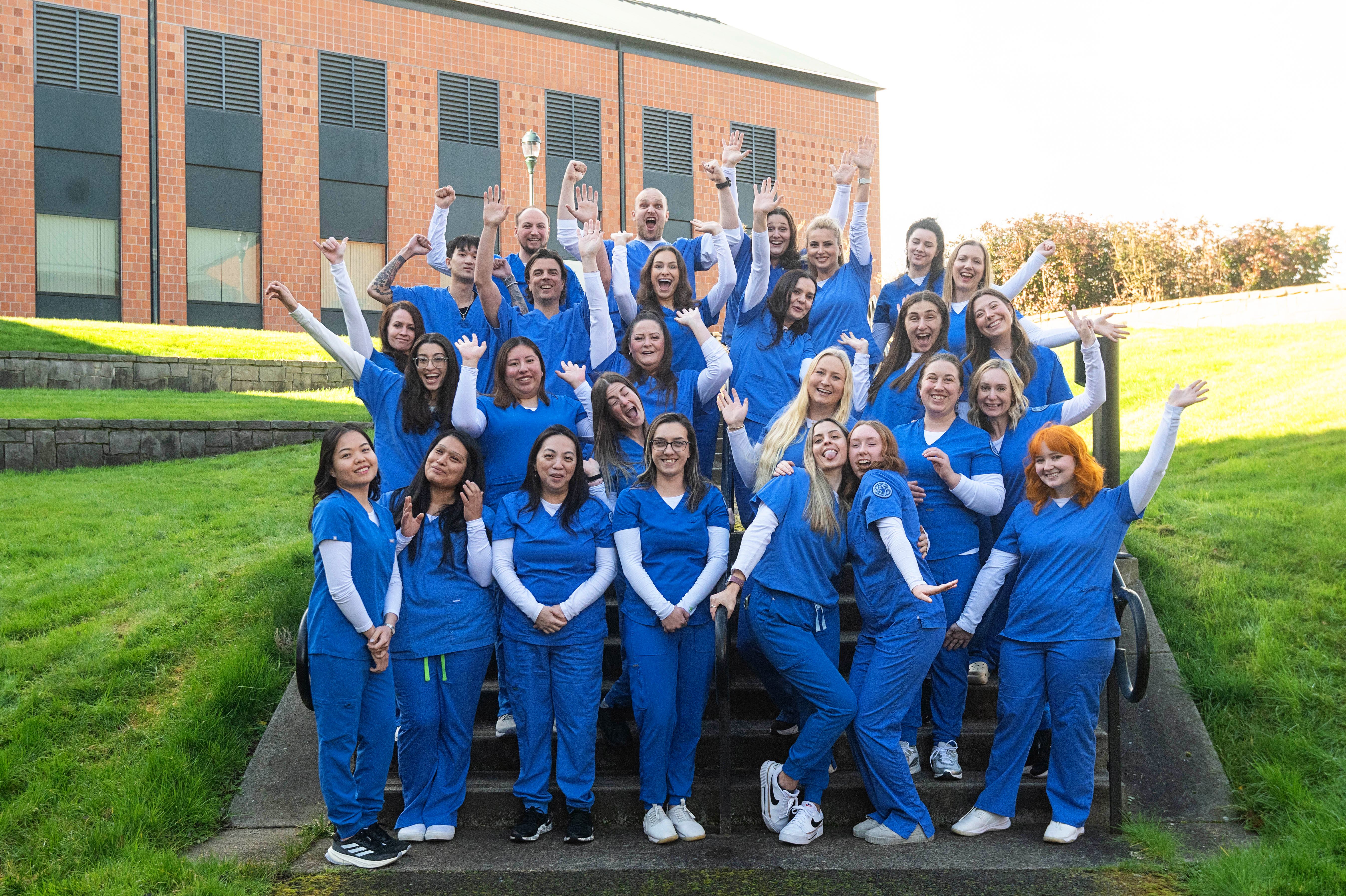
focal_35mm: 37
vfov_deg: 35.9
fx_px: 1383
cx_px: 673
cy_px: 448
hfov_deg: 51.9
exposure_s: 1/640
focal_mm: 25
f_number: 6.3
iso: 500
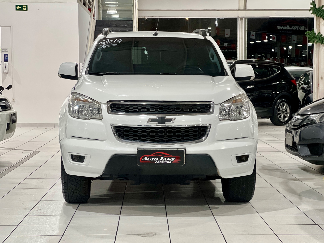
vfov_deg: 19.1
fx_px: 721
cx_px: 162
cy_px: 122
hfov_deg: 25.3
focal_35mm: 77
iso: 250
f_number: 2.8
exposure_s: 1/40
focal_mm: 9
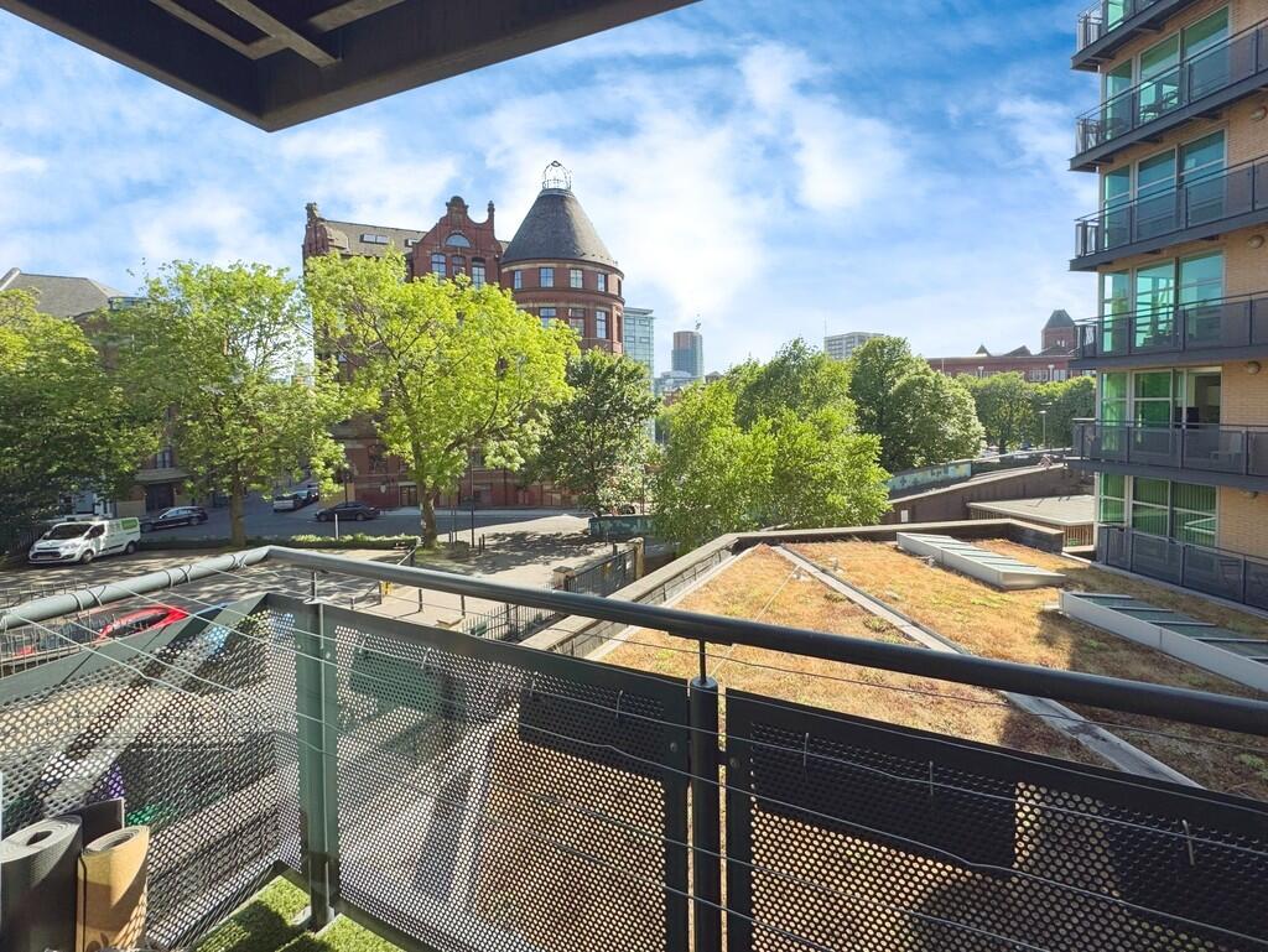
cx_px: 634
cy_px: 476
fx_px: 513
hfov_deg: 102.0
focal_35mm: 14
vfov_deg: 85.7
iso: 50
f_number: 2.2
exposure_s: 1/1094
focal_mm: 2.22
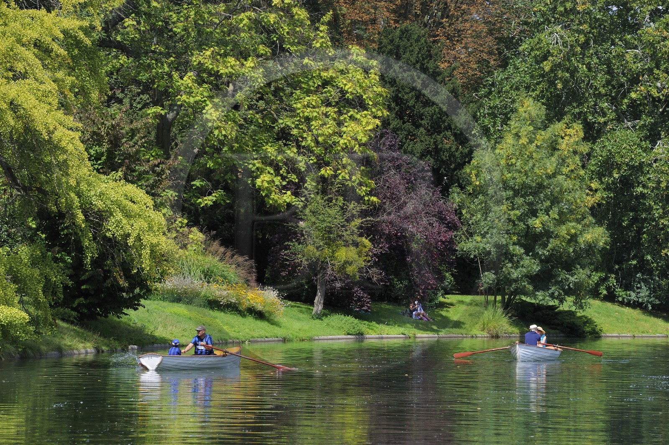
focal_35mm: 200
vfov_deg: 6.9
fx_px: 3714
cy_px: 222
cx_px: 334
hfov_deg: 10.3
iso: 200
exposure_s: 1/200
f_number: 9
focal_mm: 200
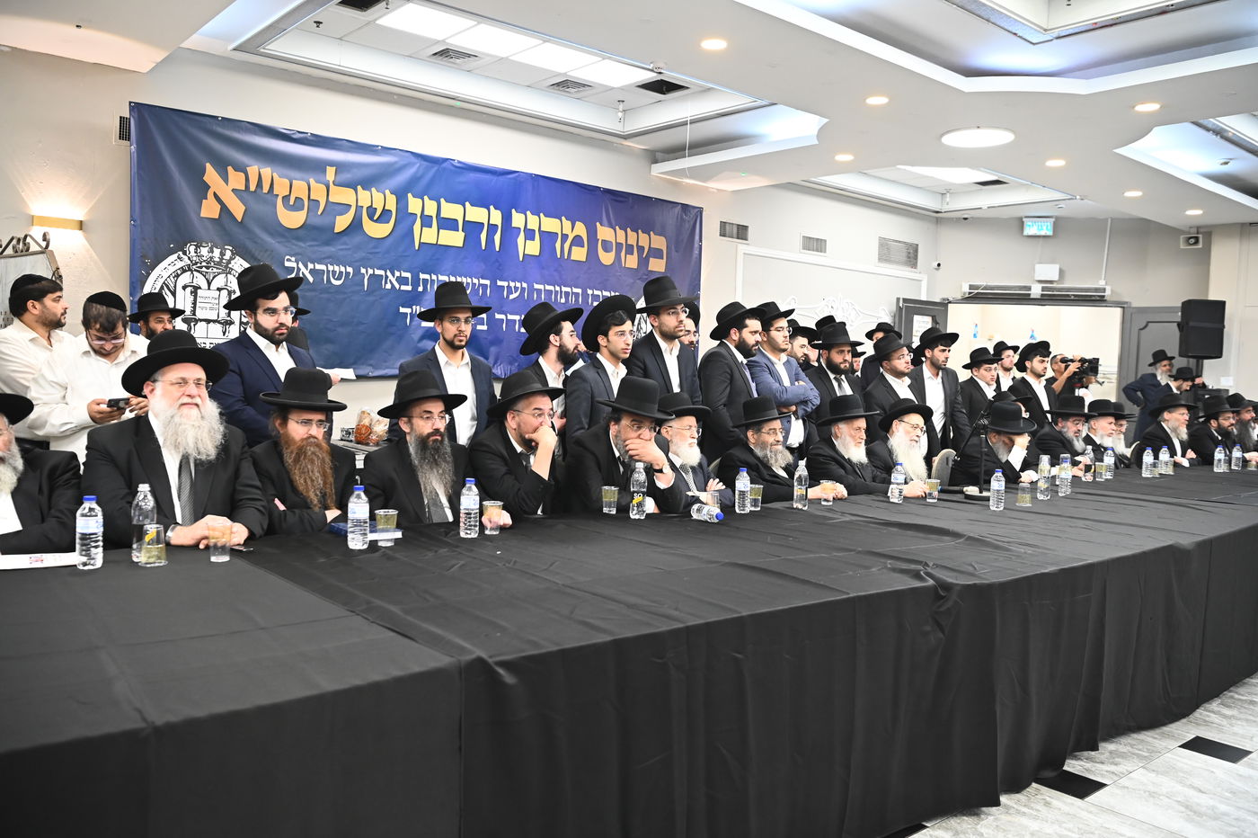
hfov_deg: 63.7
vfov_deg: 44.9
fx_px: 1013
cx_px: 629
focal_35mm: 29
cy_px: 419
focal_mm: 29
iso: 2000
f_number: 4
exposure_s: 1/160
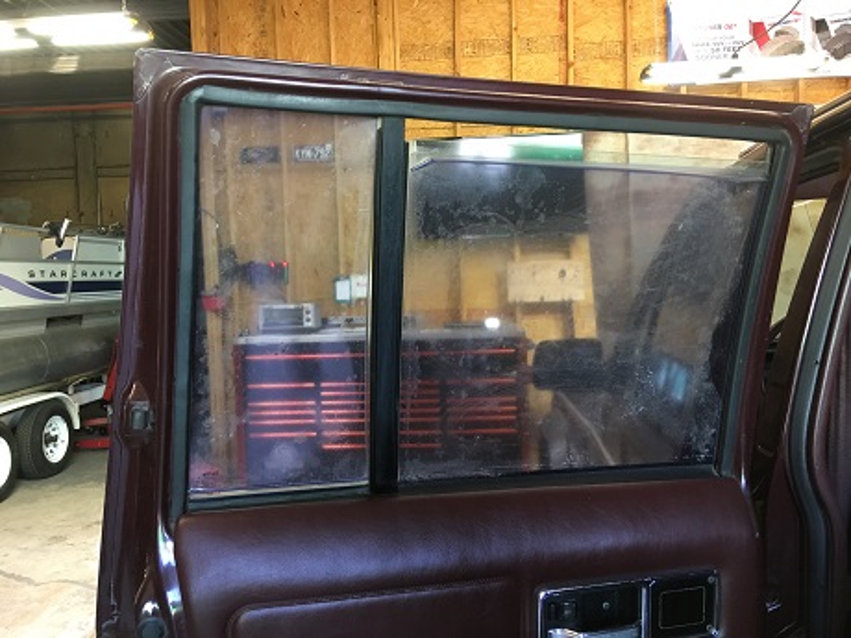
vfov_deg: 48.2
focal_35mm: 29
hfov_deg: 61.7
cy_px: 319
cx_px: 426
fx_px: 713
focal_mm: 4.15
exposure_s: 1/30
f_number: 2.2
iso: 100
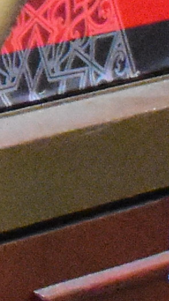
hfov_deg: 2.7
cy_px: -179
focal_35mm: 416
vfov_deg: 5.1
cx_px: -753
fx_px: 3315
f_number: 3.8
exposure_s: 1/160
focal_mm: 23
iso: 8000
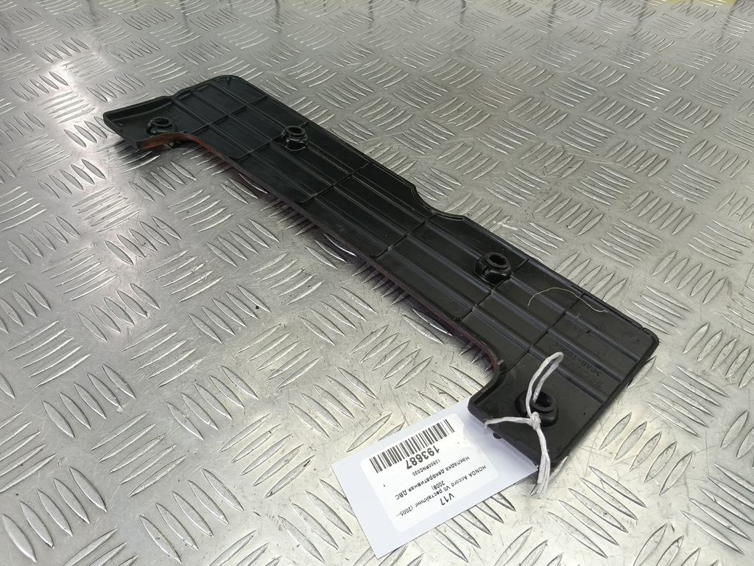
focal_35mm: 23
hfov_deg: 73.9
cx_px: 377
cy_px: 283
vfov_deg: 58.9
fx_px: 501
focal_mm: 4.11
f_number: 1.6
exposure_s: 1/50
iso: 114
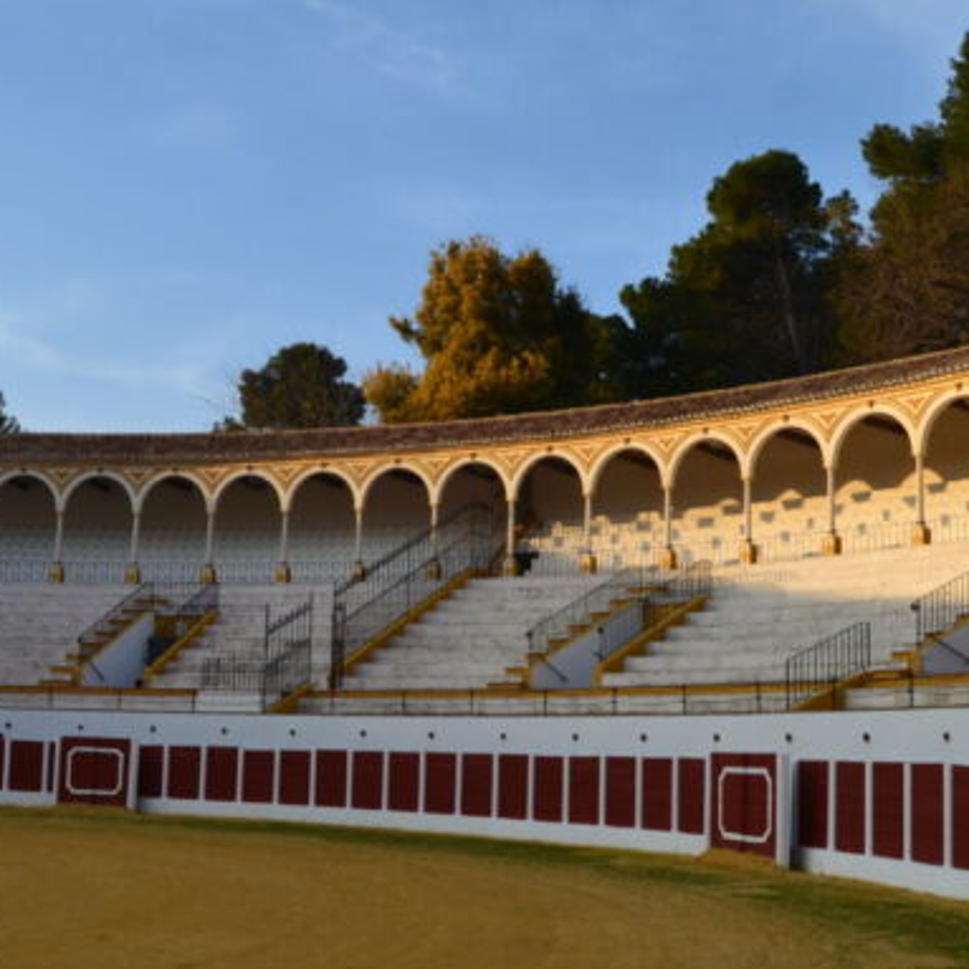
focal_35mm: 46
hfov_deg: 36.8
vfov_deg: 36.7
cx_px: 468
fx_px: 1457
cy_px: 562
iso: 400
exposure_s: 1/320
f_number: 10
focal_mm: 18
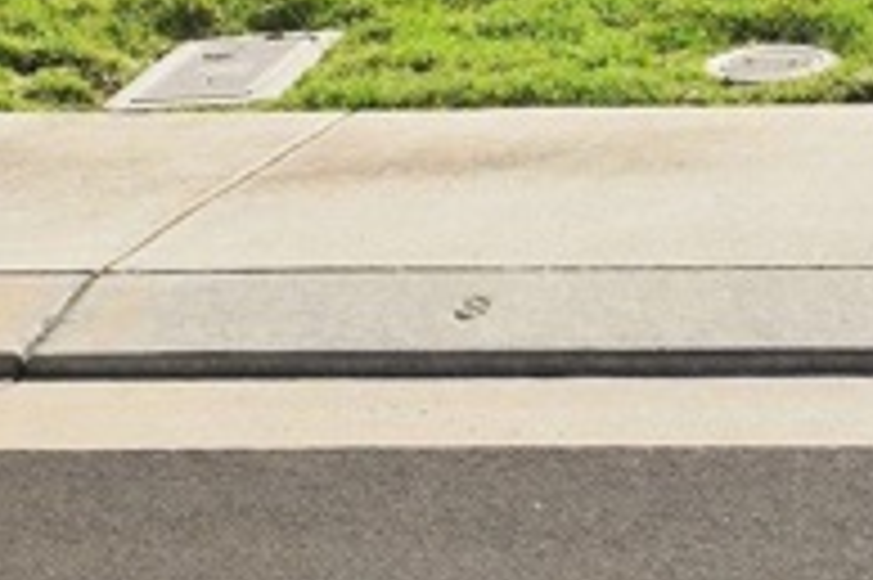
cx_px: 1292
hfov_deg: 12.4
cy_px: -895
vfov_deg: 7.9
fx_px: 3828
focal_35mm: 158
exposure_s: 1/1000
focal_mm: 30
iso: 400
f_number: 8
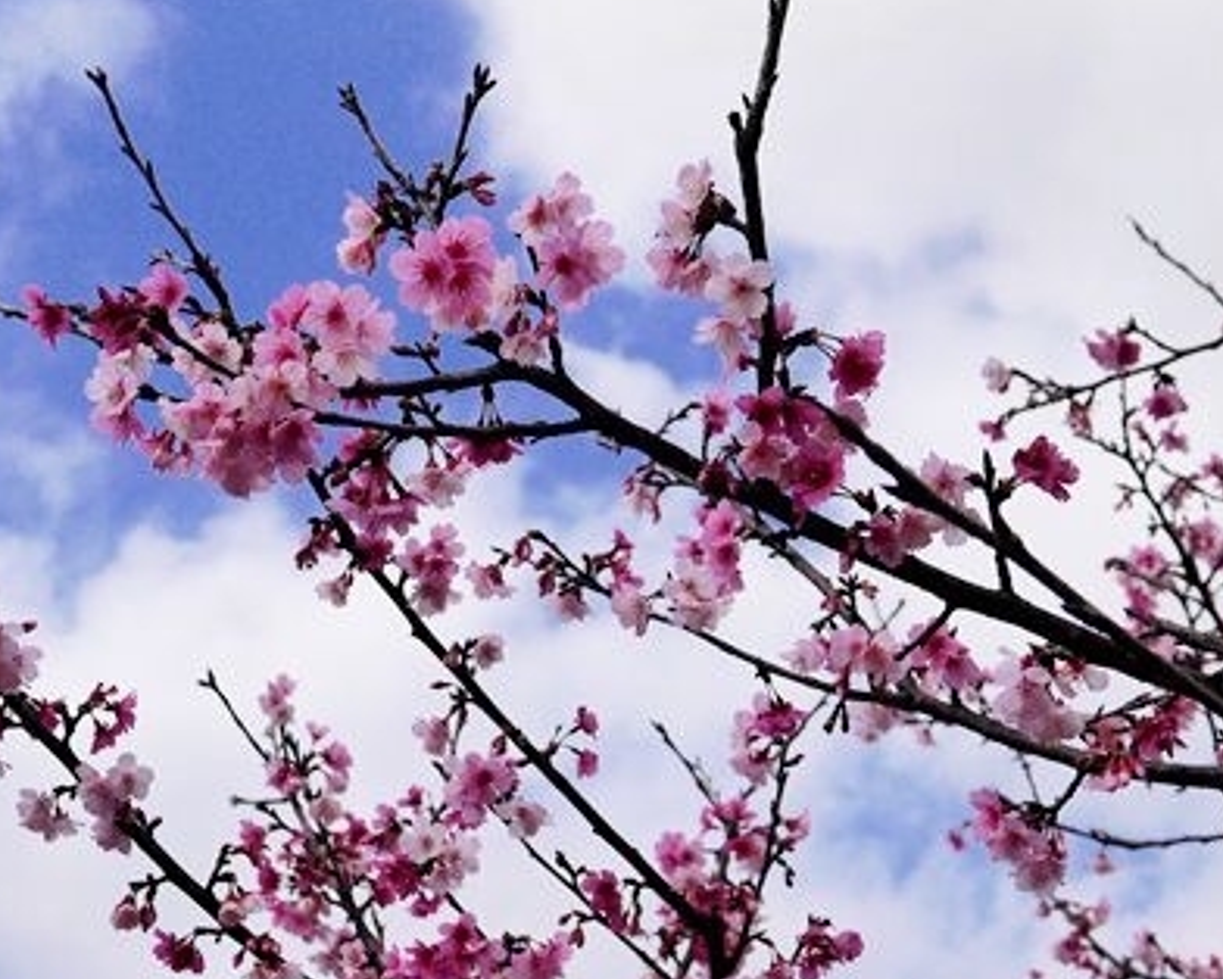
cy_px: 581
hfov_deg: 28.3
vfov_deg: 22.8
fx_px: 2426
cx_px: 562
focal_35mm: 67
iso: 200
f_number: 4.6
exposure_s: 1/4000
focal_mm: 21
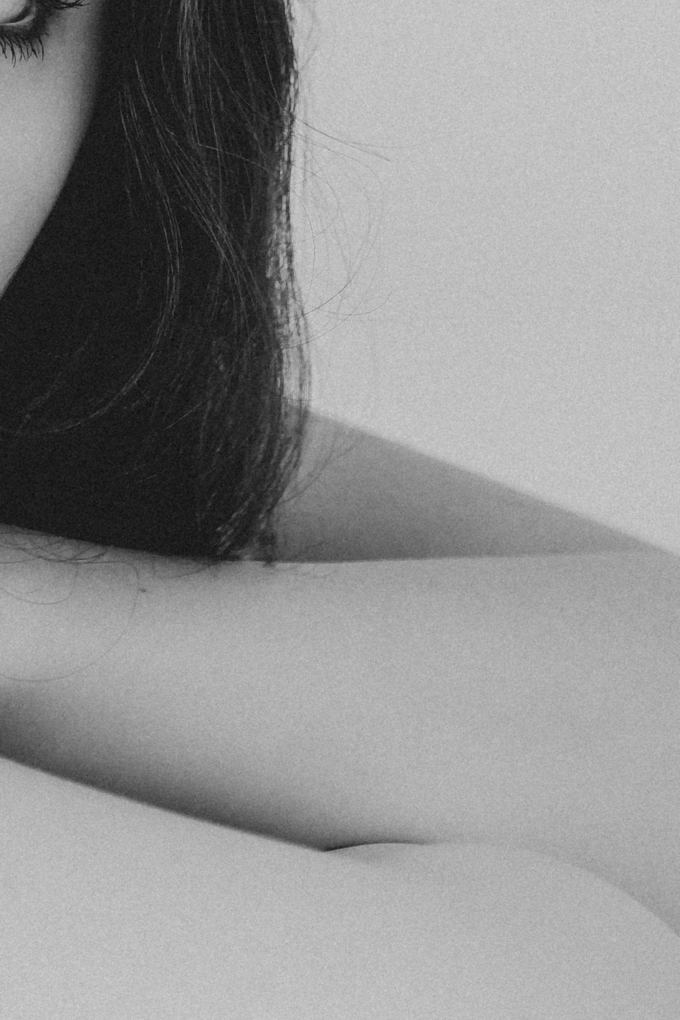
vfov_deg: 11.3
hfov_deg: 7.6
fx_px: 5044
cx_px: -209
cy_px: -203
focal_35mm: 178
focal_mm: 44.4
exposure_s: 1/100
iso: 400
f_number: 4
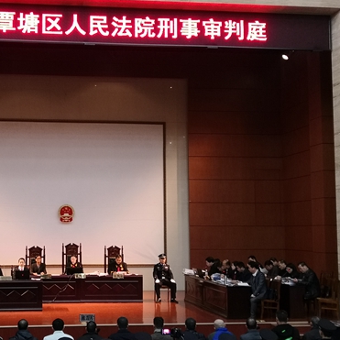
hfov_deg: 33.3
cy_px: 184
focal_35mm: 50
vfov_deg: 34.0
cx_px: 81
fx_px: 556
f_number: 1.6
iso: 160
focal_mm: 3.95
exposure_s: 1/33.3
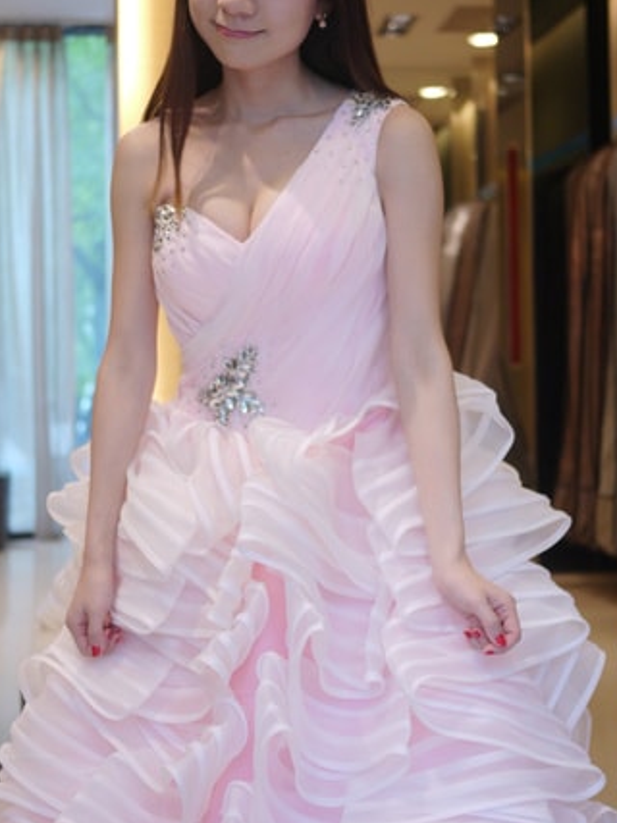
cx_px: 308
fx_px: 1427
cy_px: 305
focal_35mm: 60
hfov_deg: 24.4
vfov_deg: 32.0
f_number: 1.7
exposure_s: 1/100
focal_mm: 20
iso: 100
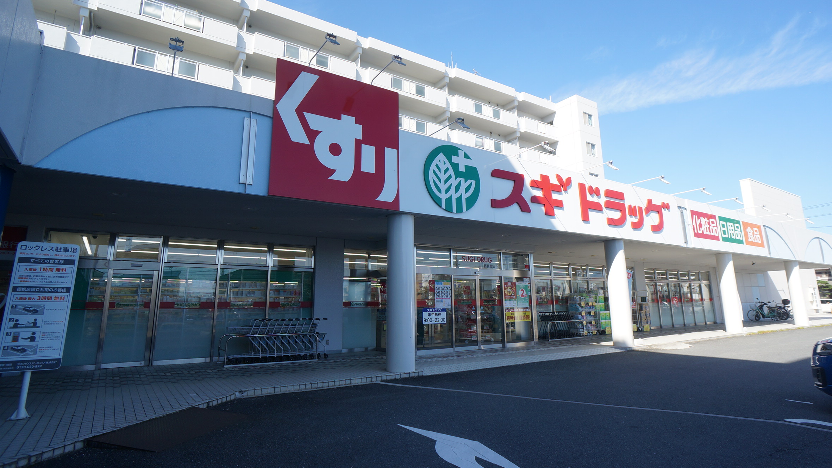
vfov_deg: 44.3
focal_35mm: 26
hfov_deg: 71.9
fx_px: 574
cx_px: 426
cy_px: 208
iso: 100
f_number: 8
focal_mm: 16
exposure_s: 1/100
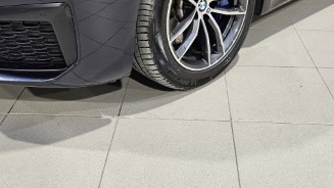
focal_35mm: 49
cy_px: -53
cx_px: 162
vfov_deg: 22.1
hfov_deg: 42.1
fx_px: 434
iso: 160
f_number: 1.7
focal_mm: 6.3
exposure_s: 1/100
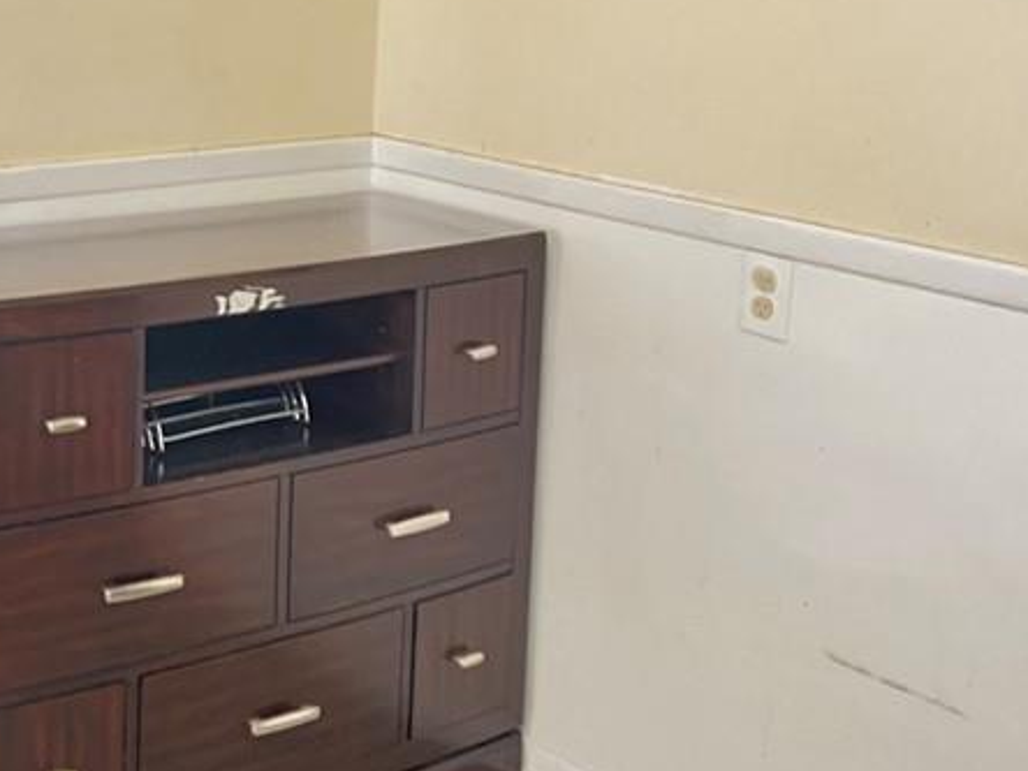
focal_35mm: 60
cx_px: 74
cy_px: 76
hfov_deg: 30.5
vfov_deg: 23.8
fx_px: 1782
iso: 500
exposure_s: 1/30
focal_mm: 5.1
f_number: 1.6
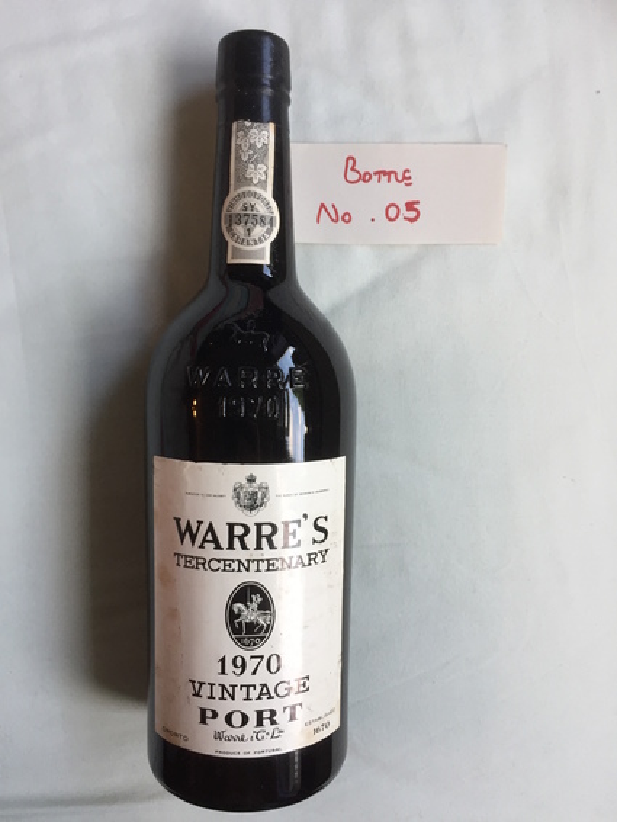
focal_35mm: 29
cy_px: 411
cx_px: 308
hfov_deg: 48.3
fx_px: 689
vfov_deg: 61.6
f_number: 2.2
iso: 50
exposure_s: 1/33
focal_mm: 4.15
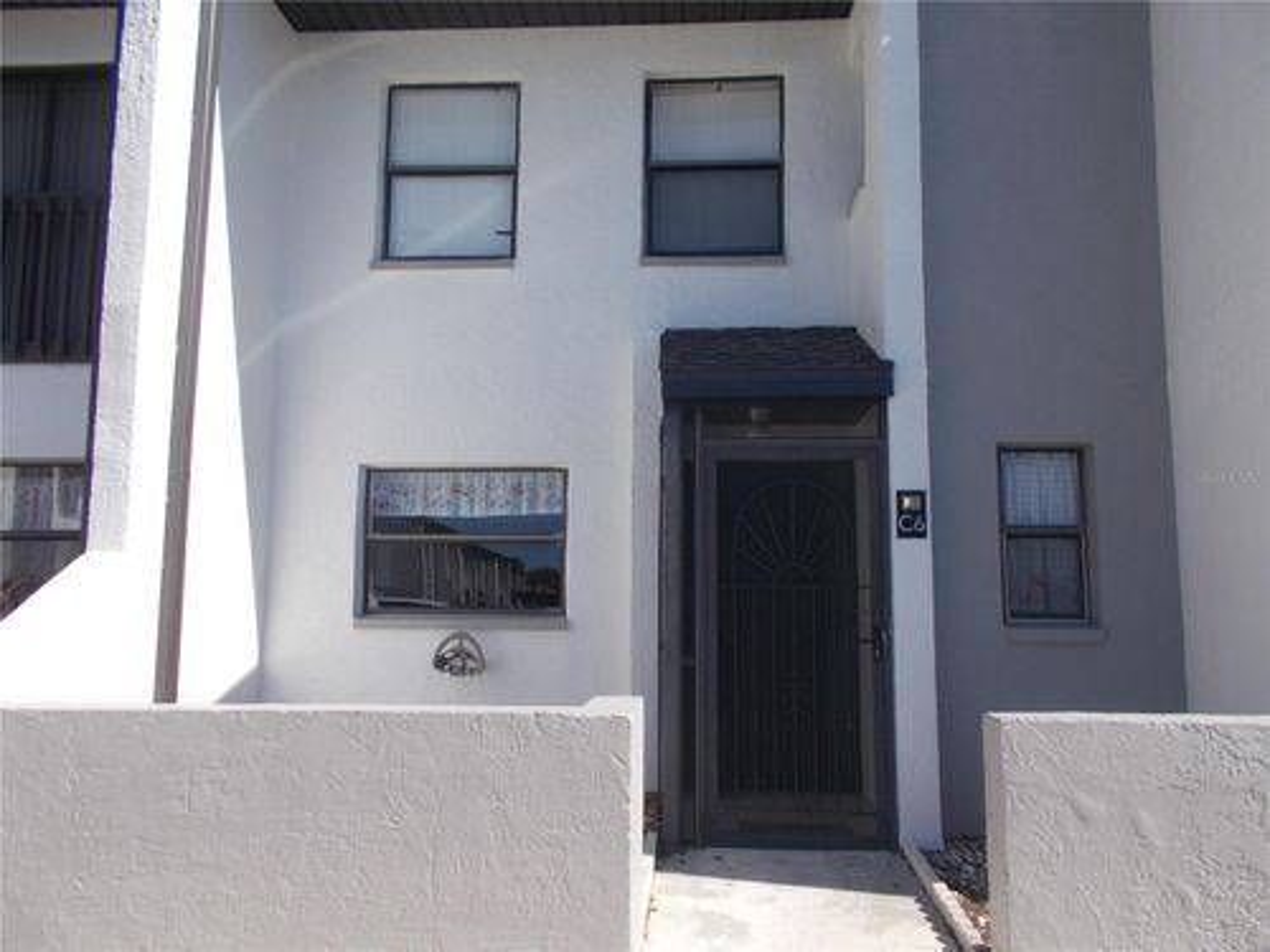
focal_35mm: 26
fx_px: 954
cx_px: 635
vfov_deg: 53.1
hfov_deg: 67.3
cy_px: 476
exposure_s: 1/125
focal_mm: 4.6
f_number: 8
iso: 80
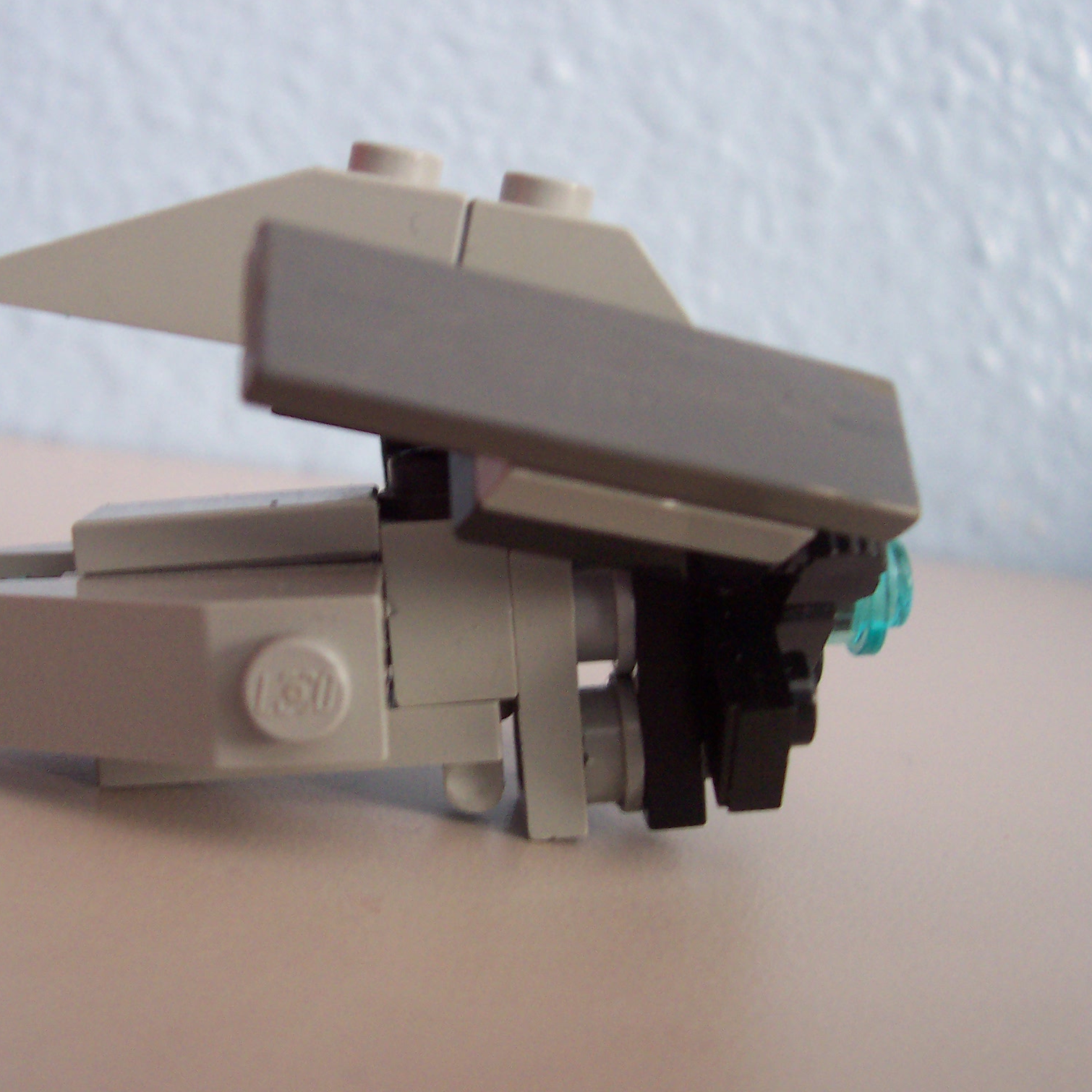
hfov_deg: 38.2
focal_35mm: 44
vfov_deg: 38.3
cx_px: 425
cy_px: 544
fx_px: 1570
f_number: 2.8
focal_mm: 5.6
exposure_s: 1/10
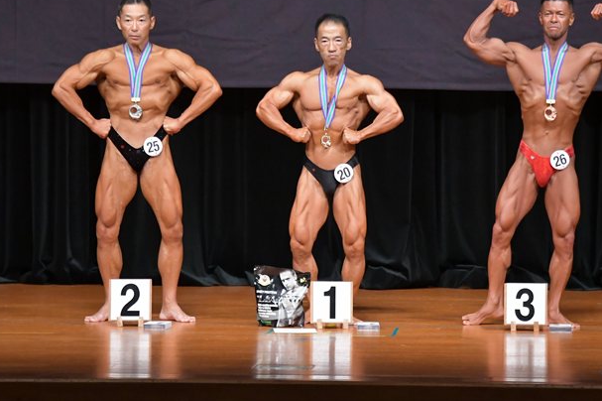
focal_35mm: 277
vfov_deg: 5.0
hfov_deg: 7.4
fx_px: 4629
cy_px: 146
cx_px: 355
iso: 5000
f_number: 5.6
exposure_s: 1/400
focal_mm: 145
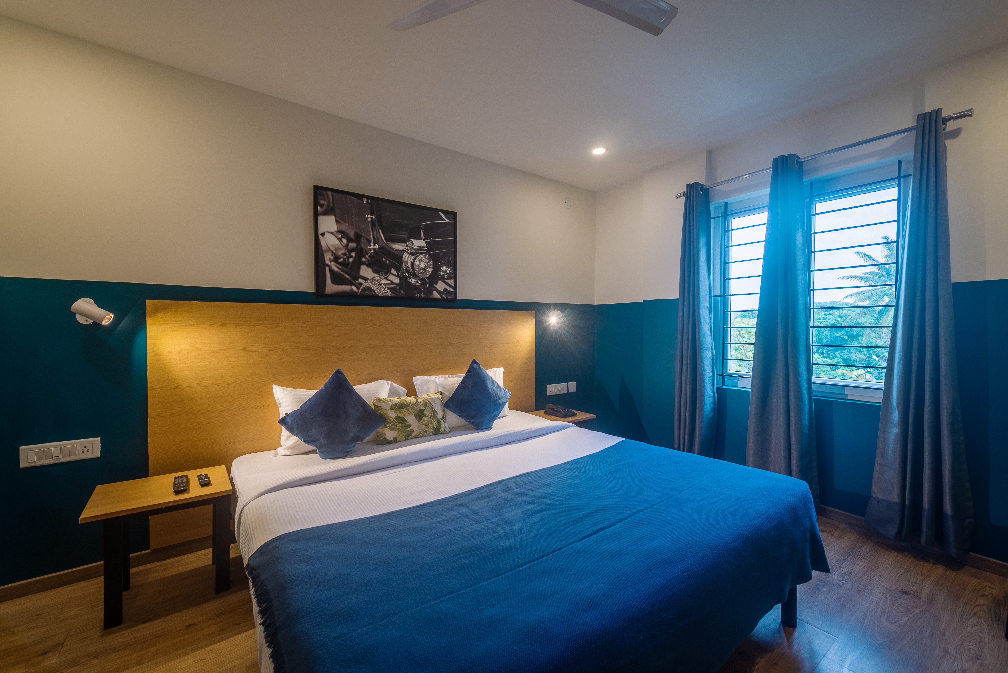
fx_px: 392
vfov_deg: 81.3
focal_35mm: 14
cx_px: 504
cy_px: 336
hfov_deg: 104.2
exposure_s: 1/80
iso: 100
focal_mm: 14
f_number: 9
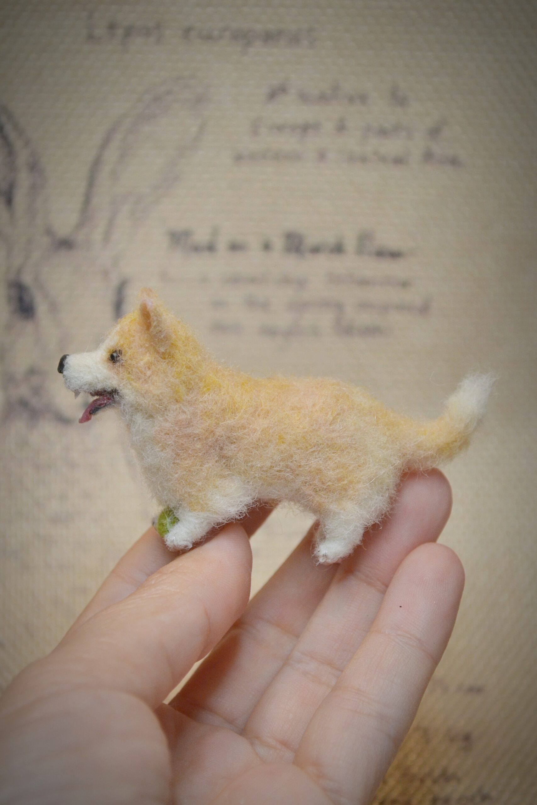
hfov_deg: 16.6
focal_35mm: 82
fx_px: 1846
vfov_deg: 24.6
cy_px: 402
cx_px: 268
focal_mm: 55
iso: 800
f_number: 6.3
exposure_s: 1/200
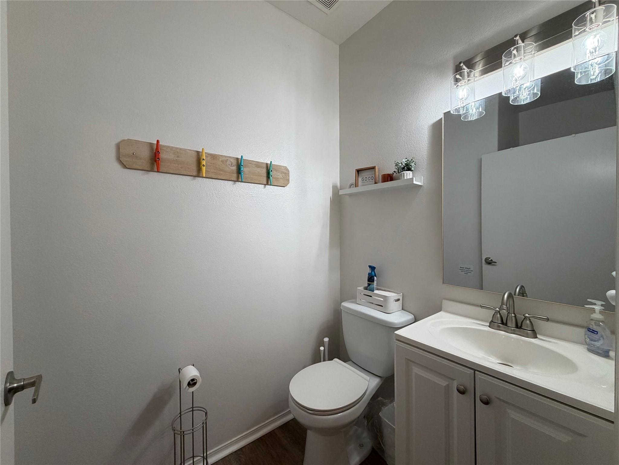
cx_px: 310
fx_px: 250
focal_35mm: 14
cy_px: 232
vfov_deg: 85.7
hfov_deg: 102.1
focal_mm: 2.22
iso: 200
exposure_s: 1/120
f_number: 2.2
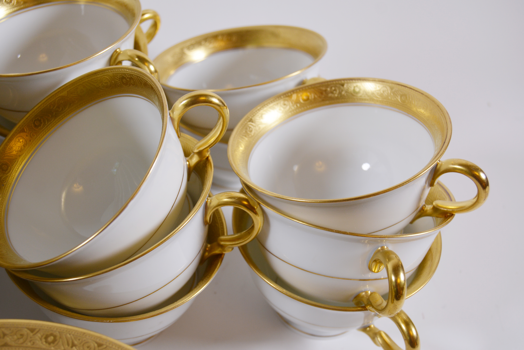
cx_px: 262
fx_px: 677
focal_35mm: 46
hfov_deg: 42.3
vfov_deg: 28.9
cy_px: 175
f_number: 5.6
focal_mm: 31
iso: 220
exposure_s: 1/125
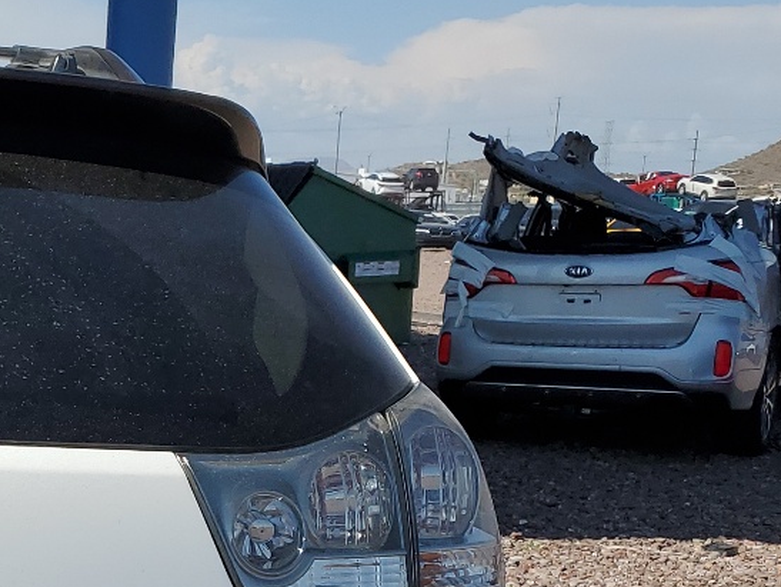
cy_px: 608
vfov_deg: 18.8
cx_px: -264
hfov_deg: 22.6
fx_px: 1716
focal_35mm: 76
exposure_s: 1/5000
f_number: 1.5
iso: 50
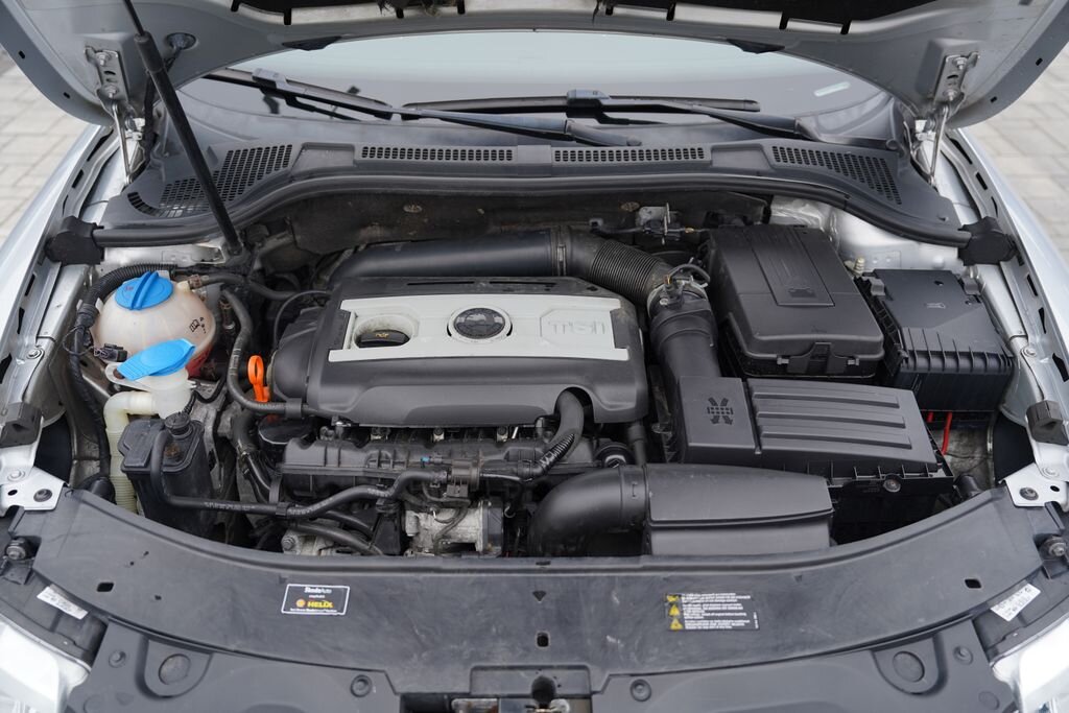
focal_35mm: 30
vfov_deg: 43.6
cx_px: 534
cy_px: 356
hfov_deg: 61.9
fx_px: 891
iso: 100
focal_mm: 30
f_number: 3.2
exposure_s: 1/40
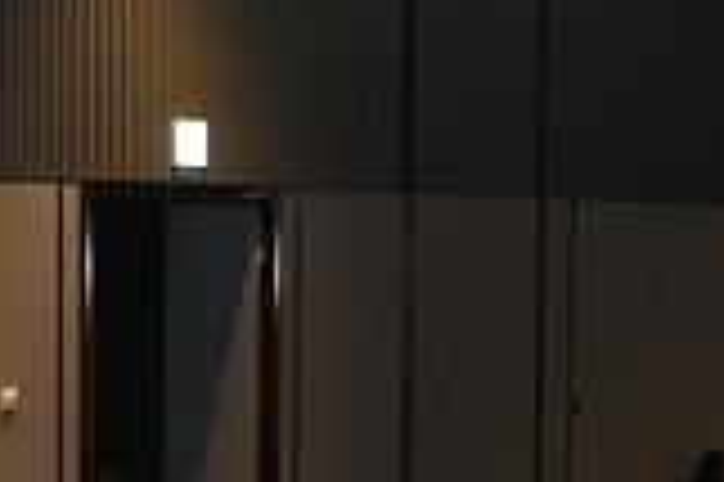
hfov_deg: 11.6
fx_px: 3543
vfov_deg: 7.6
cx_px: 225
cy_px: 714
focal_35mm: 176
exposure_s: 1/125
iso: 1600
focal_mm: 41.8
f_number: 3.5
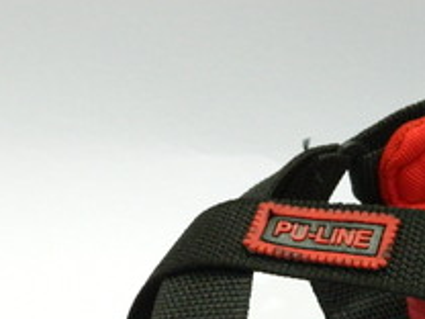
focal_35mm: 168
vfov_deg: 8.7
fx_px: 2063
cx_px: 231
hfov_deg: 11.8
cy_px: 381
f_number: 4
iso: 400
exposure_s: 1/8
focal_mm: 12.6
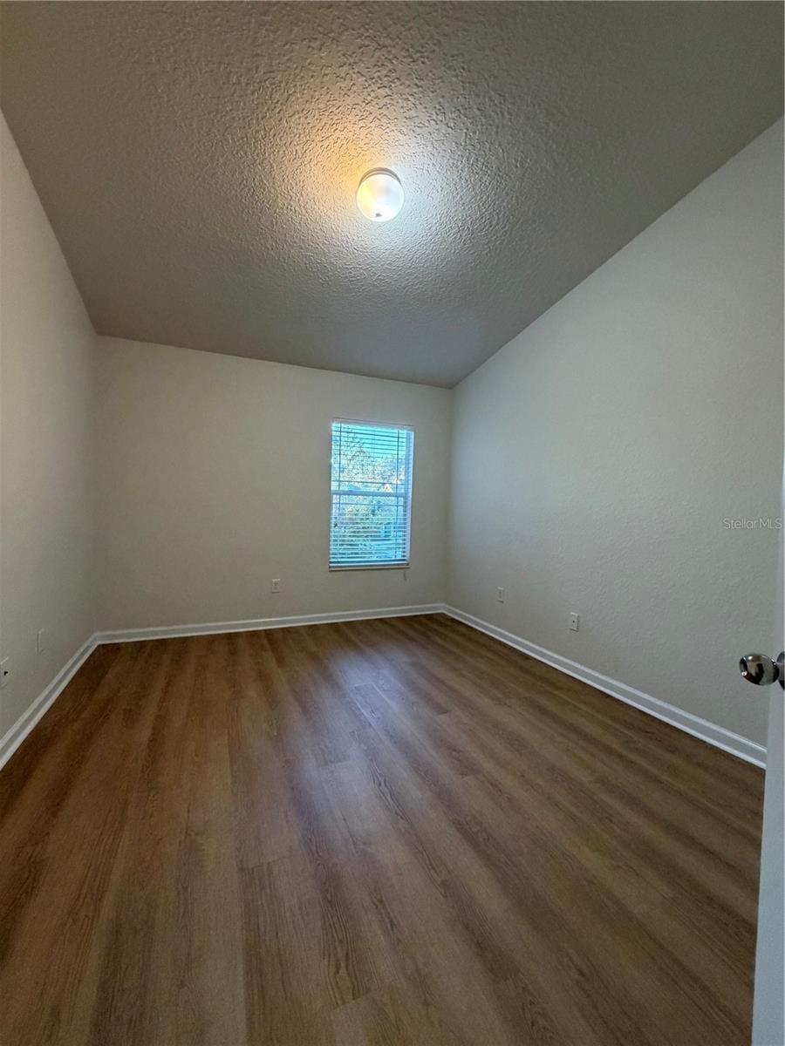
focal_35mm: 14
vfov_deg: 102.1
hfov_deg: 85.7
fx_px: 423
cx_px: 392
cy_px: 523
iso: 400
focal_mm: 2.22
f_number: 2.2
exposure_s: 1/60
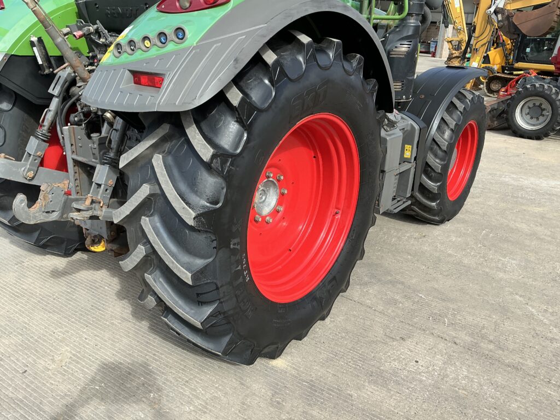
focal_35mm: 28
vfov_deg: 49.7
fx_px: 453
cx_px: 280
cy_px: 210
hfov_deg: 63.4
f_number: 1.8
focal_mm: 3
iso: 25
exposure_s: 1/869
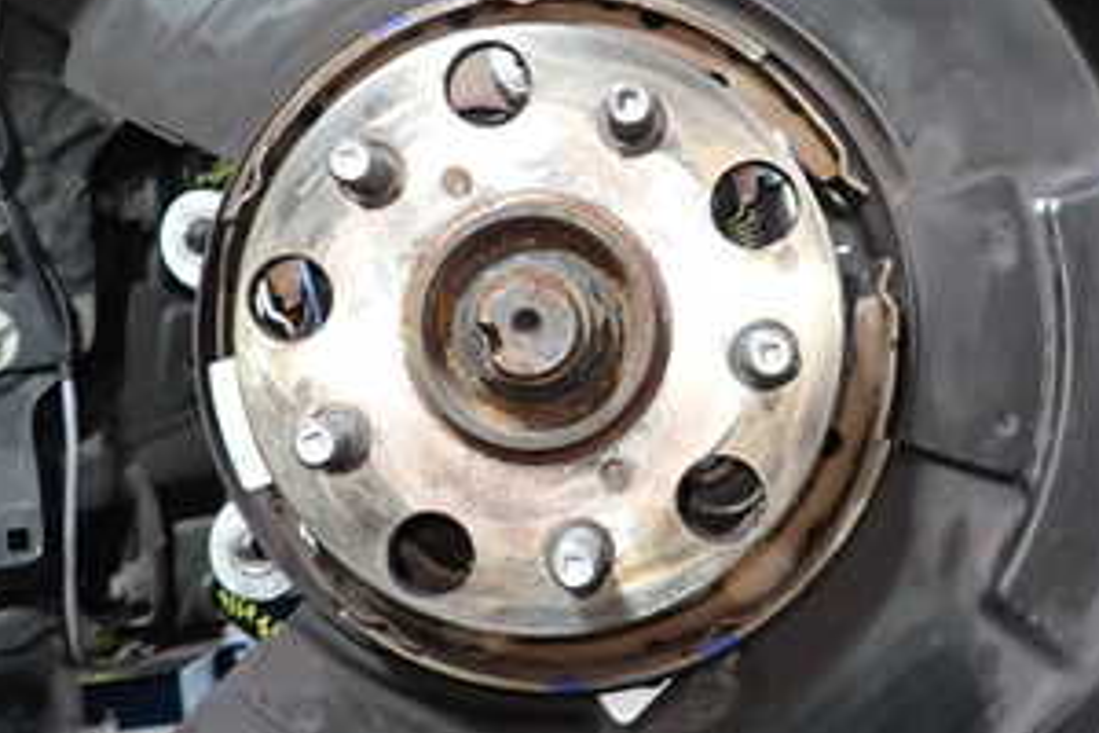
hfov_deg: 38.2
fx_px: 1587
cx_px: 550
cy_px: 268
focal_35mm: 52
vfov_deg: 25.9
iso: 320
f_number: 2
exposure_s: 1/30
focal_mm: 4.5
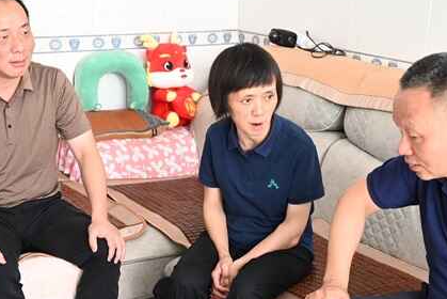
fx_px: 783
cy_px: 235
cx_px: 228
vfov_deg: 21.4
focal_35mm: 63
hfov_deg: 31.9
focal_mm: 33
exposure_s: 1/40
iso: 2200
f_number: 4.8
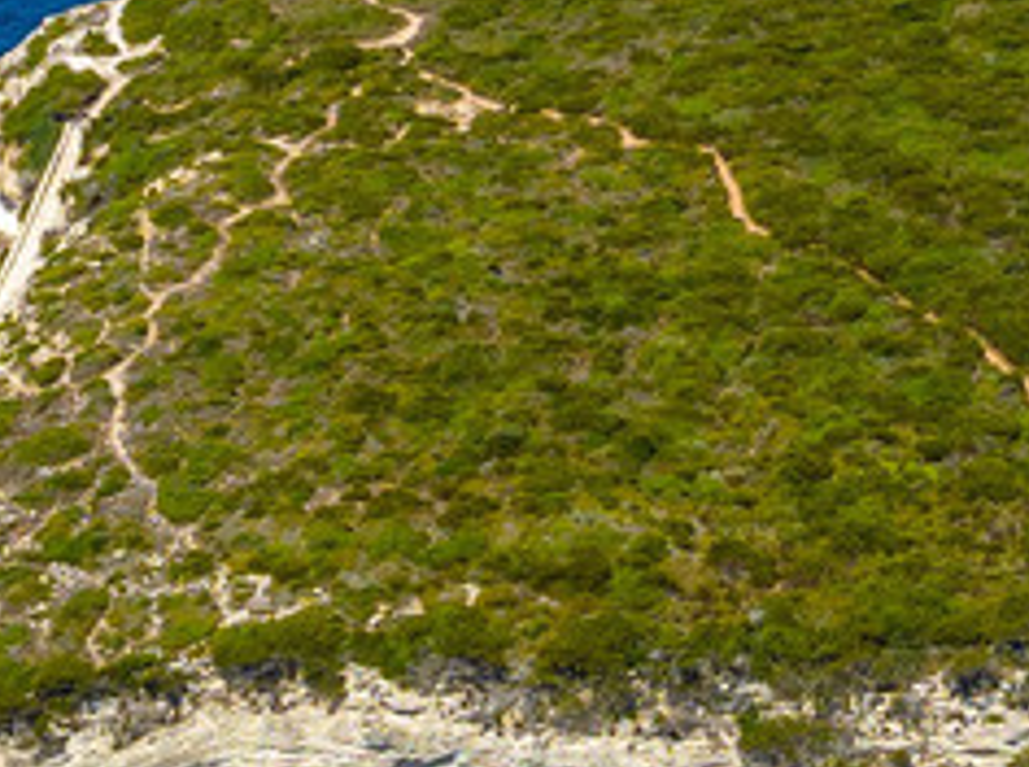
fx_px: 4836
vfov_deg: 9.1
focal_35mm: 163
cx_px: 728
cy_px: 279
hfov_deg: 12.1
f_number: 6.3
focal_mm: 12.3
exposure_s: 1/400
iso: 100
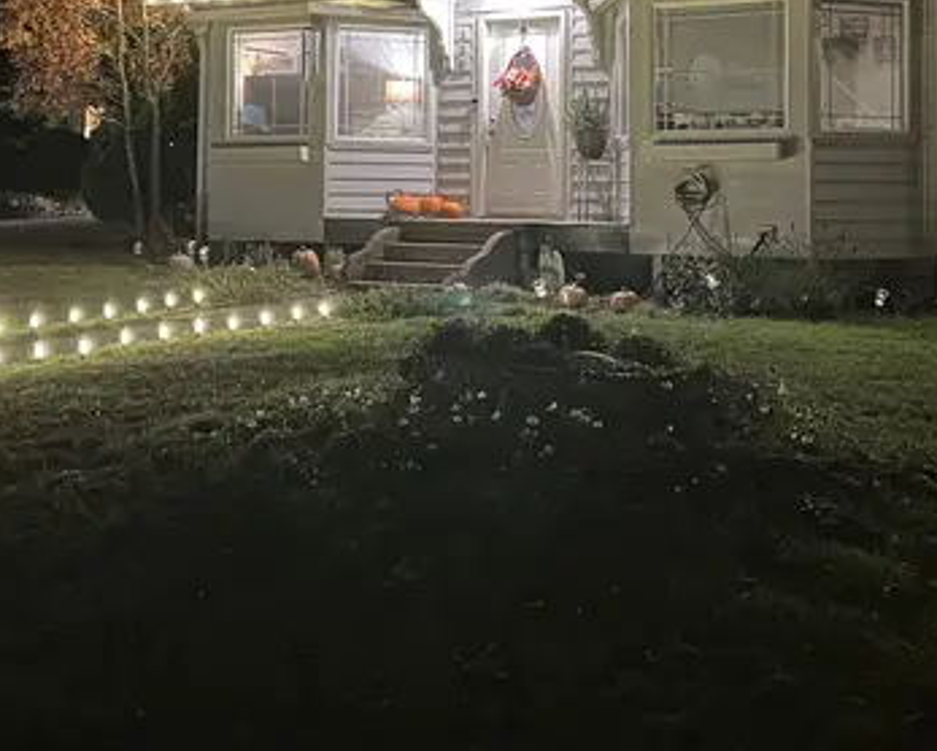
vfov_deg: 27.5
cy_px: 135
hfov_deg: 34.7
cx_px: 491
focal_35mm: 54
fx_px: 1498
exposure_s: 1/12
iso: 800
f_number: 1.78
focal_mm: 6.86
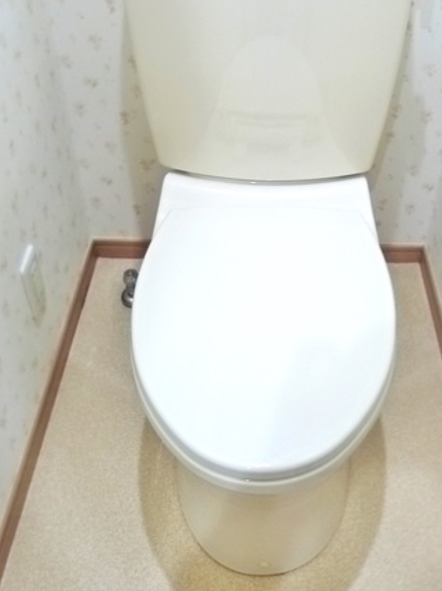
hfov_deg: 29.5
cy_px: 134
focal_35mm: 49
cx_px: 269
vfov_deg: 37.8
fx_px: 835
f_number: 2.2
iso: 400
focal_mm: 6.4
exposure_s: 1/20
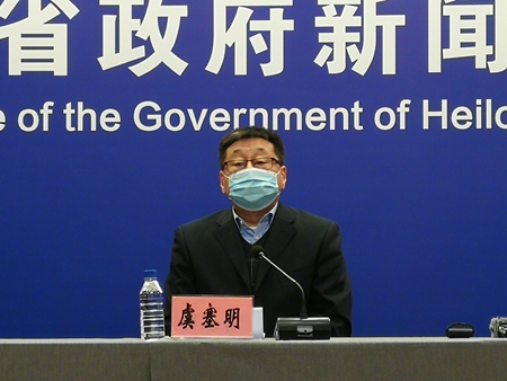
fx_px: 1773
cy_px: 190
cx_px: 254
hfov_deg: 16.3
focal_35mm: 121
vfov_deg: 12.3
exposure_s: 1/50
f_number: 2.2
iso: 160
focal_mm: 3.95
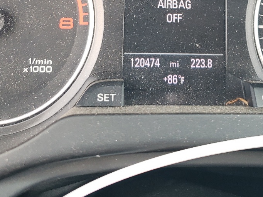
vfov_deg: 22.4
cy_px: -28
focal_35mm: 61
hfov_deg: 31.6
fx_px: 463
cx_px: 155
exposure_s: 1/60.2
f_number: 1.5
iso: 76
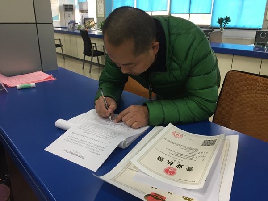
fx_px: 225
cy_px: 100
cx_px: 134
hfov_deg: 61.7
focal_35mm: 29
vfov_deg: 48.2
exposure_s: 1/33
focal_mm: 4.15
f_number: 2.2
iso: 80
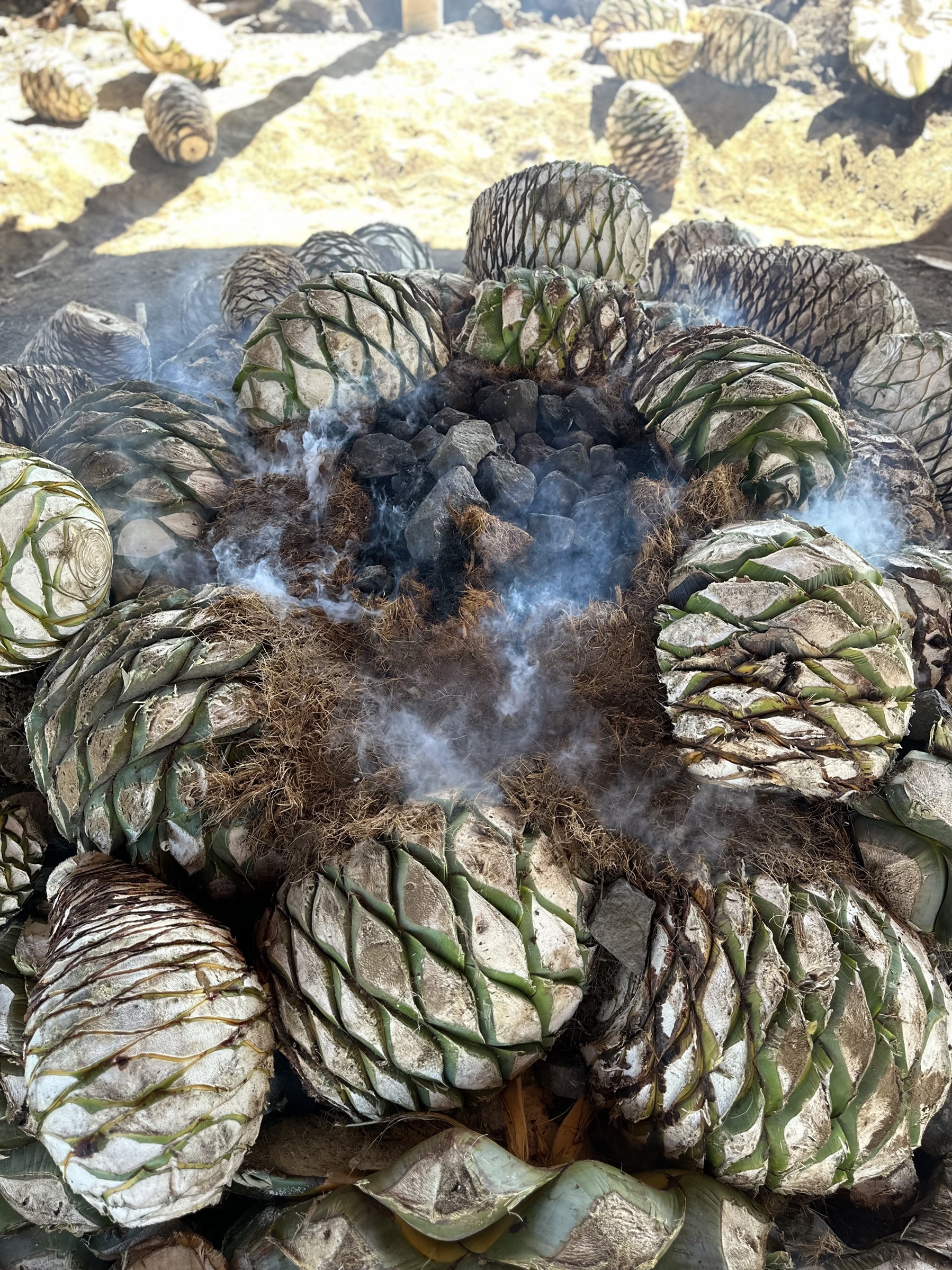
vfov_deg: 71.6
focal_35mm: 24
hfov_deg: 56.8
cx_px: 476
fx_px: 880
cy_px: 635
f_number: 1.78
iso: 125
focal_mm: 6.86
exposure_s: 1/144
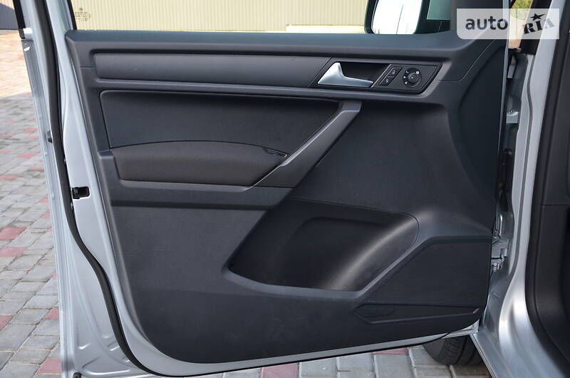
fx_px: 616
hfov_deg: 49.6
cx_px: 285
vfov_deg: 34.1
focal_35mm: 39
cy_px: 189
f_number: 4.5
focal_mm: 26
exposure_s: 1/80
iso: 400
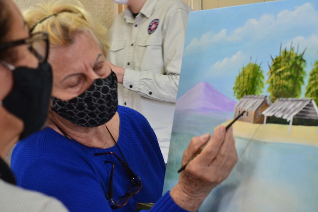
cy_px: 106
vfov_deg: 18.2
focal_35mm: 75
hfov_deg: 27.0
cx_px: 159
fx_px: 662
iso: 800
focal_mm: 50
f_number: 5
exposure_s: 1/50
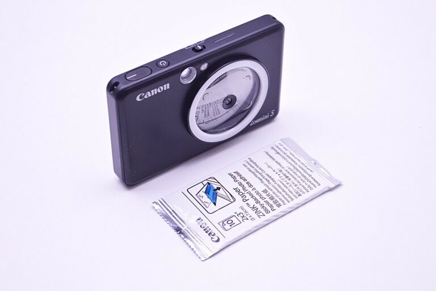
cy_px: 146
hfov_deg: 27.0
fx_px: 908
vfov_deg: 18.2
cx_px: 218
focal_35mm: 75
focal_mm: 50
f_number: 5.6
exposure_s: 1/200
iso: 400
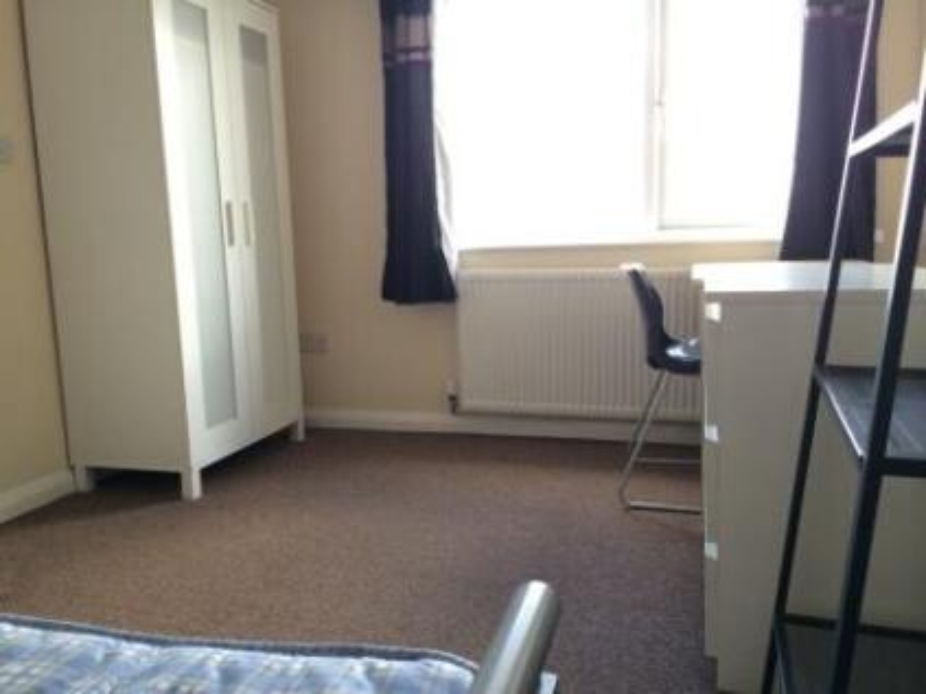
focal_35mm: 30
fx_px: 802
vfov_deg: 46.8
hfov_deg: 60.0
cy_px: 347
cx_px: 463
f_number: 2.2
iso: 64
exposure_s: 1/33
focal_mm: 4.12
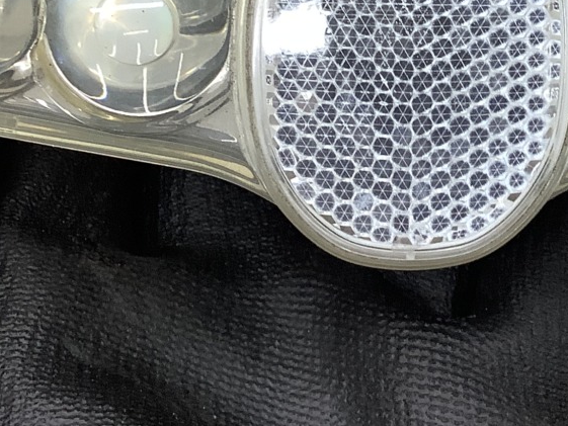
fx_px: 1494
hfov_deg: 21.1
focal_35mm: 91
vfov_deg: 15.8
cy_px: -32
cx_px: 491
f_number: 2.4
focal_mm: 3.3
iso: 100
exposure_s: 1/60
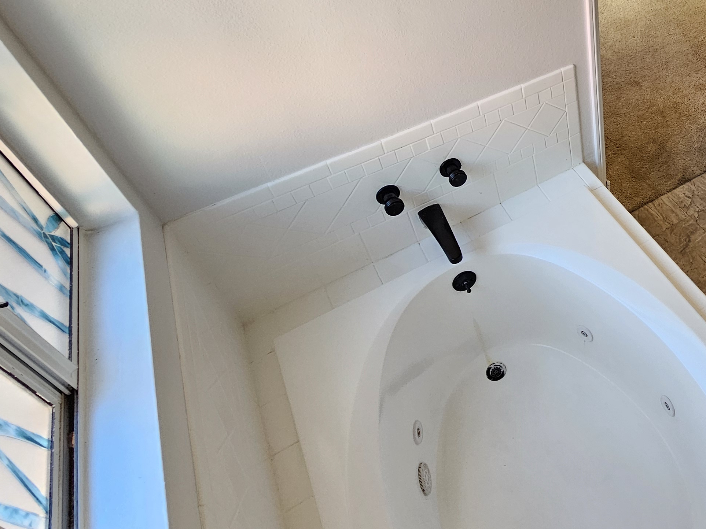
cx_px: 625
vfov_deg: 49.0
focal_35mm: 27
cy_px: 121
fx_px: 551
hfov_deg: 57.0
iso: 200
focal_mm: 2.2
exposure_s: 1/77.4
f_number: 2.2
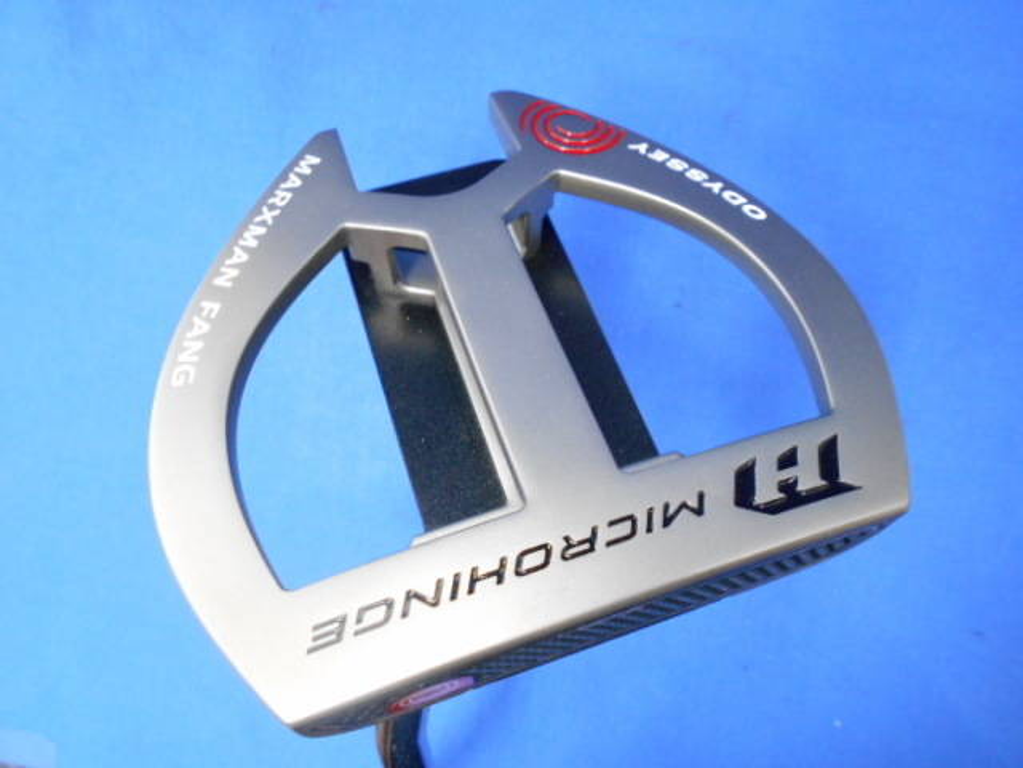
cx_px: 512
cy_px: 384
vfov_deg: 53.1
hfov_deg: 67.3
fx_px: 768
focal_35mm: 26
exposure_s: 1/25
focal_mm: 4.6
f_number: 3.2
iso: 400
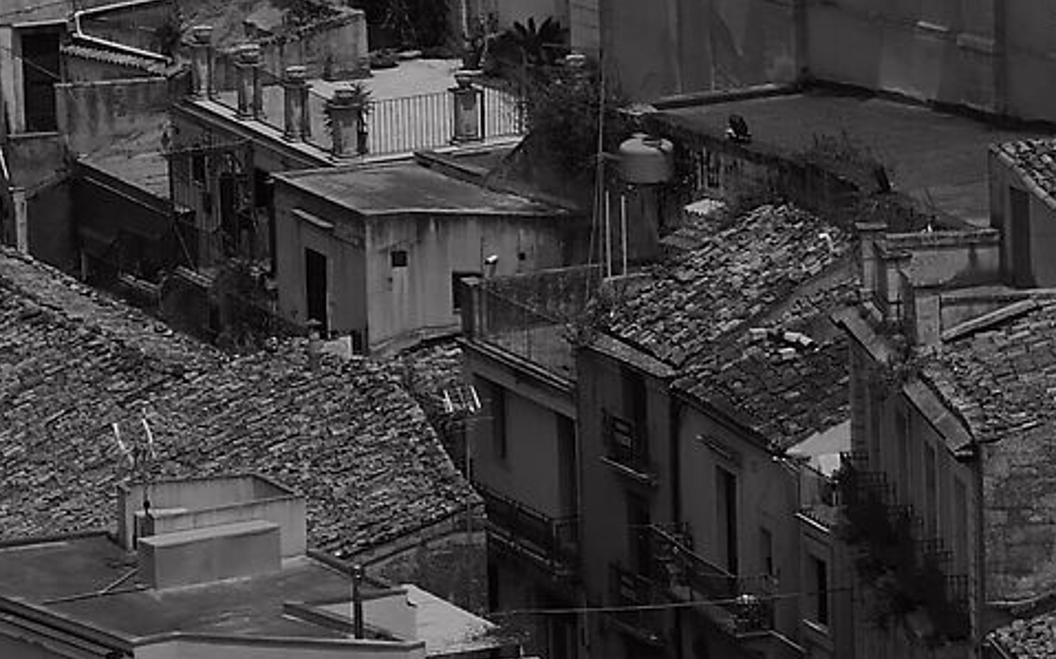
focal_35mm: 429
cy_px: 117
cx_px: 1839
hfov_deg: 4.8
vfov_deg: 3.1
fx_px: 12342
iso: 100
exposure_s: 1/640
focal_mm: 55
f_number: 8
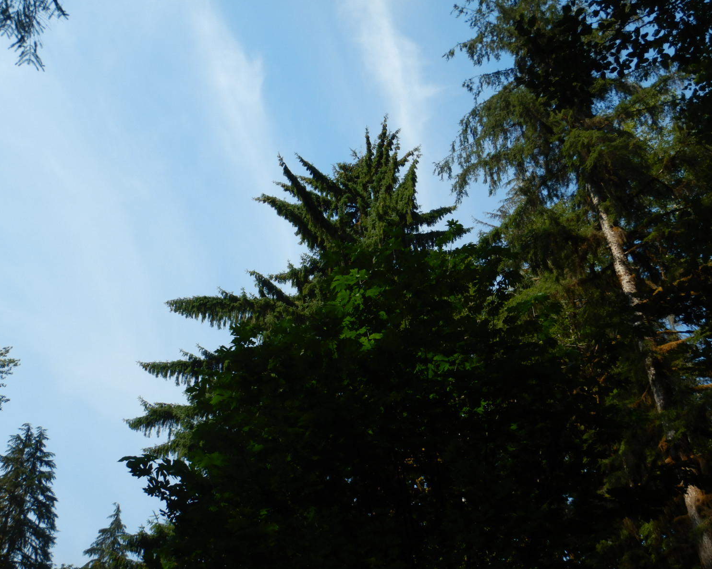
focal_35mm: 39
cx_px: 342
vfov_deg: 38.2
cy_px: 282
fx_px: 822
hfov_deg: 46.8
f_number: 4.2
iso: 125
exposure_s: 1/800
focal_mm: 6.6
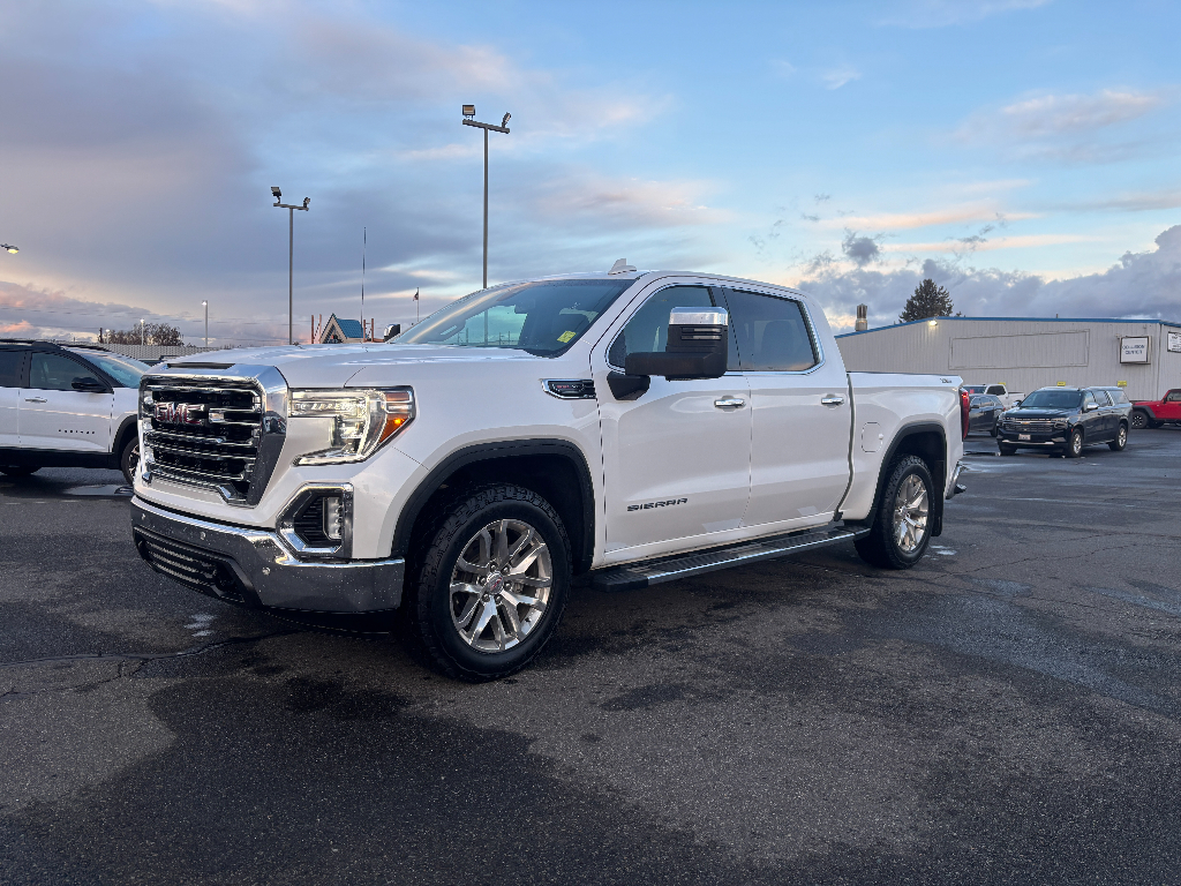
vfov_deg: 53.1
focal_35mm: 26
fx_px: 887
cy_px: 443
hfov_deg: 67.3
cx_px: 590
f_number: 1.6
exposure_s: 1/262
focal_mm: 5.96
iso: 40
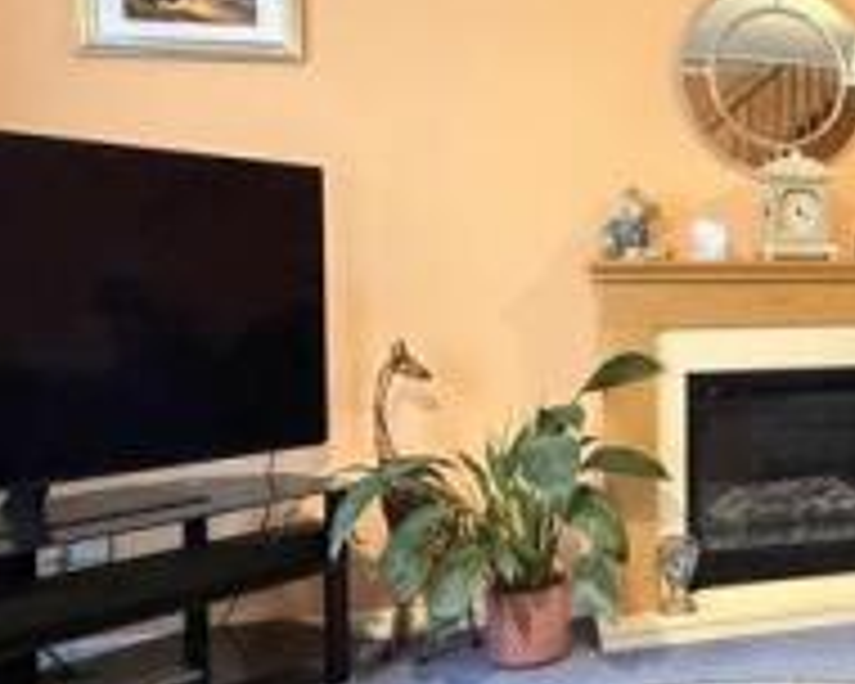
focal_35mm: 42
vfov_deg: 35.6
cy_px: 308
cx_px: 875
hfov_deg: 38.4
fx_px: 1063
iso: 2500
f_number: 2.2
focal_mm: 2.22
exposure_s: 1/25
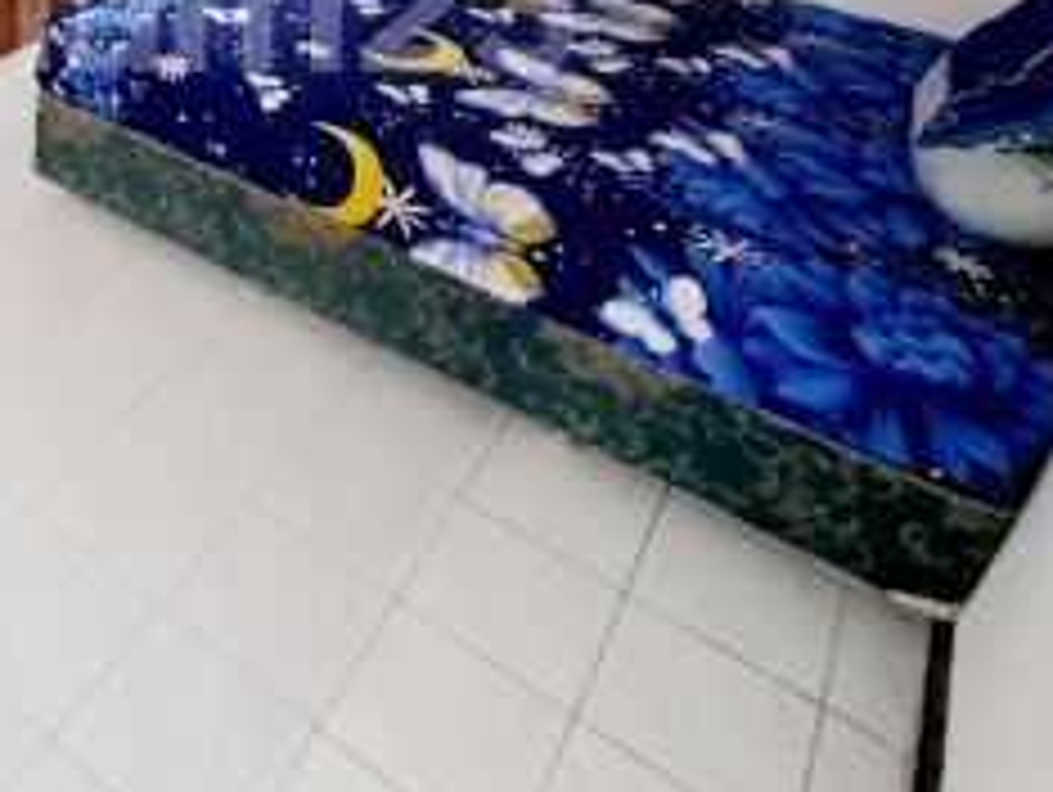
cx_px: 34
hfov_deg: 46.4
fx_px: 1035
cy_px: 4
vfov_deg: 37.5
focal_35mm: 34
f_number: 2.2
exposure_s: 1/20
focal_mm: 1.42
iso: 500
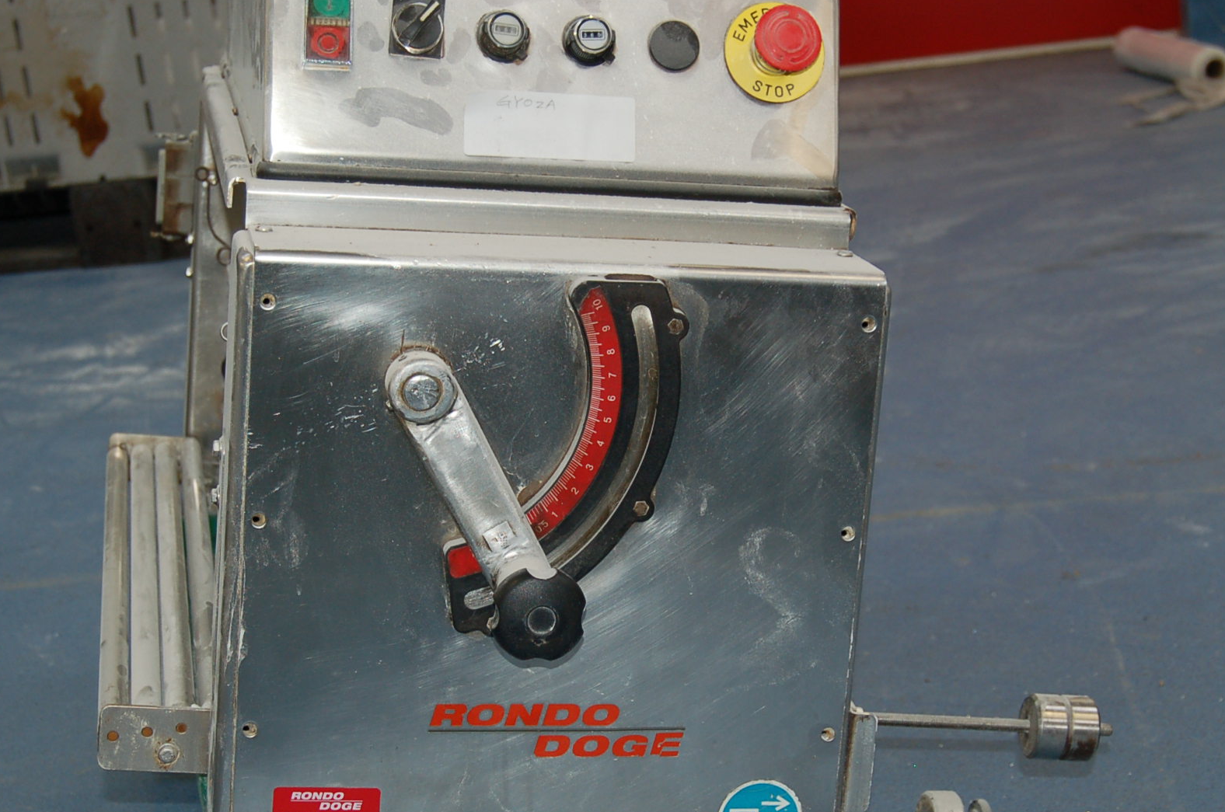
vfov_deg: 18.6
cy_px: 441
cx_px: 569
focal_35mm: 73
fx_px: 2480
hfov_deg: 27.7
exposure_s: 1/60
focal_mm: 34
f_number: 4.5
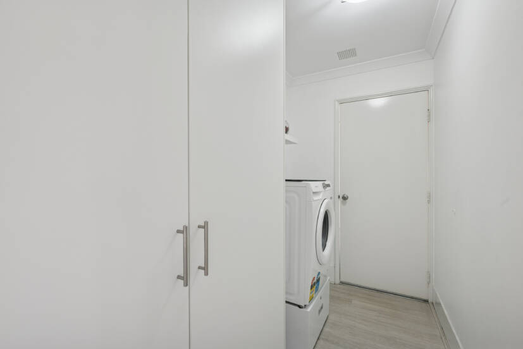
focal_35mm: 16
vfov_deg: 75.5
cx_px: 262
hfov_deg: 98.5
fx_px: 225
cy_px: 174
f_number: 8
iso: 100
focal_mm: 15.5
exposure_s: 1/5
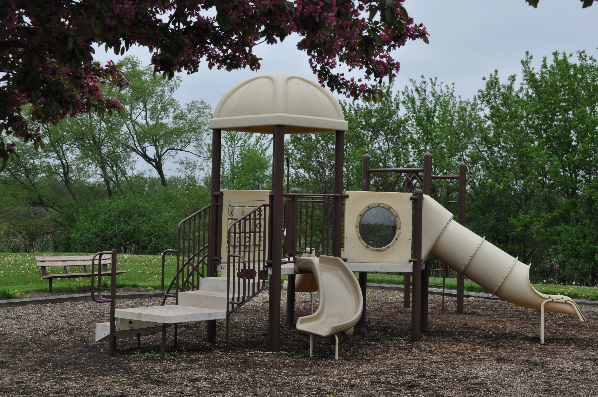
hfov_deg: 31.9
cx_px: 299
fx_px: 1045
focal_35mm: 63
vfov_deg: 21.5
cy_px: 198
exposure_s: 1/400
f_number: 10
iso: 1000
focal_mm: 42
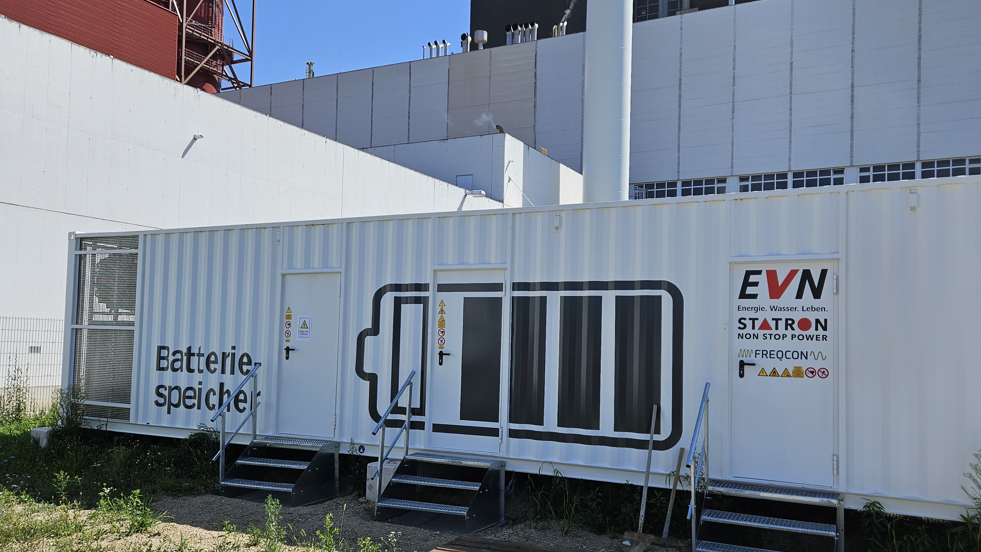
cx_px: 538
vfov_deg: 40.1
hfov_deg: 65.9
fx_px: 754
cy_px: 311
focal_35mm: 29
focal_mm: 5.4
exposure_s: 1/2180
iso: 25
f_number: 1.8
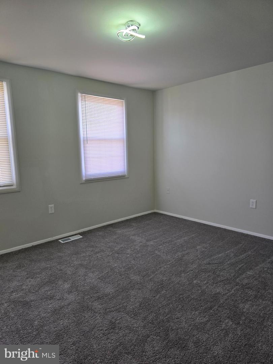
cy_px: 182
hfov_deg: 58.9
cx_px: 136
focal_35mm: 23
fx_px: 242
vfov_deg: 73.9
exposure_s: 1/180
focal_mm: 6.3
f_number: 1.7
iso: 125
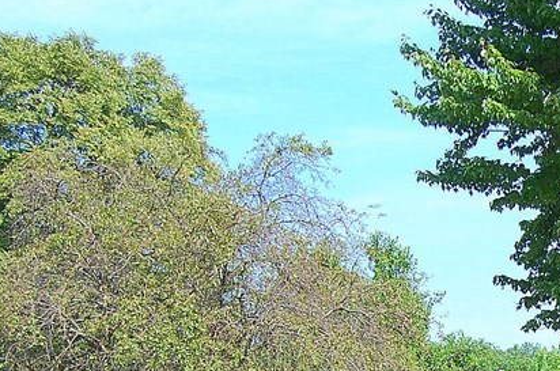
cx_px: 623
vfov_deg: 12.1
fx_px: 1723
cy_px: 431
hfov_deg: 17.8
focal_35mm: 111
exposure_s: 1/200
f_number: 7.1
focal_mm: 28
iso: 200
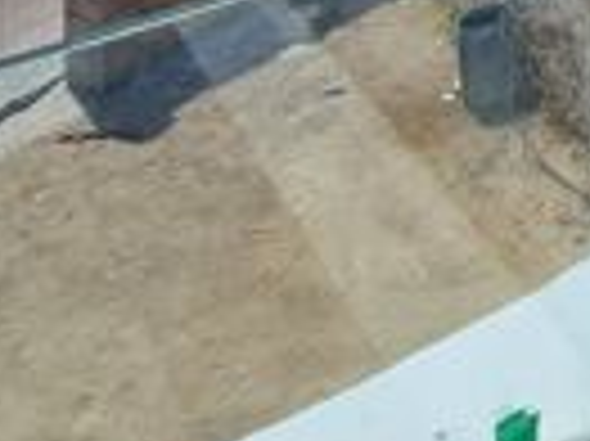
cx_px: 1119
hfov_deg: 19.3
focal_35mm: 70
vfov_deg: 14.4
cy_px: -603
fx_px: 1192
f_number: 2.2
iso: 50
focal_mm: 2.2
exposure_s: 1/4976
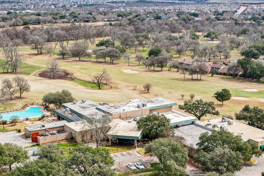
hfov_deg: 37.5
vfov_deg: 24.1
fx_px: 389
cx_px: 134
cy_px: 188
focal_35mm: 53
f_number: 2.8
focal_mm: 8.4
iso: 140
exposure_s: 1/1600
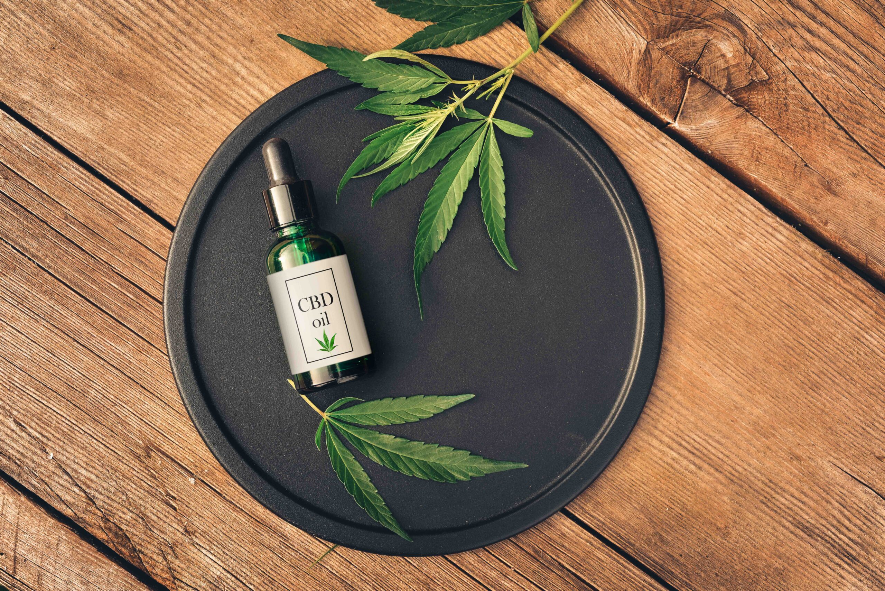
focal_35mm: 60
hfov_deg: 33.4
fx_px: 1476
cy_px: 296
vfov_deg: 22.6
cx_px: 442
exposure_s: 1/320
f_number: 8
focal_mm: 60
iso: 800
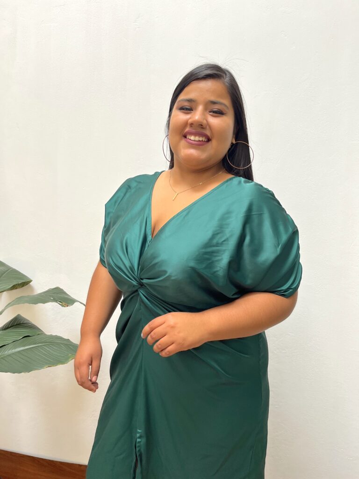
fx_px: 360
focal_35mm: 26
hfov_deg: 53.1
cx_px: 180
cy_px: 240
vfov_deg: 67.3
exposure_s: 1/121
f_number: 1.6
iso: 80
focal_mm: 5.1
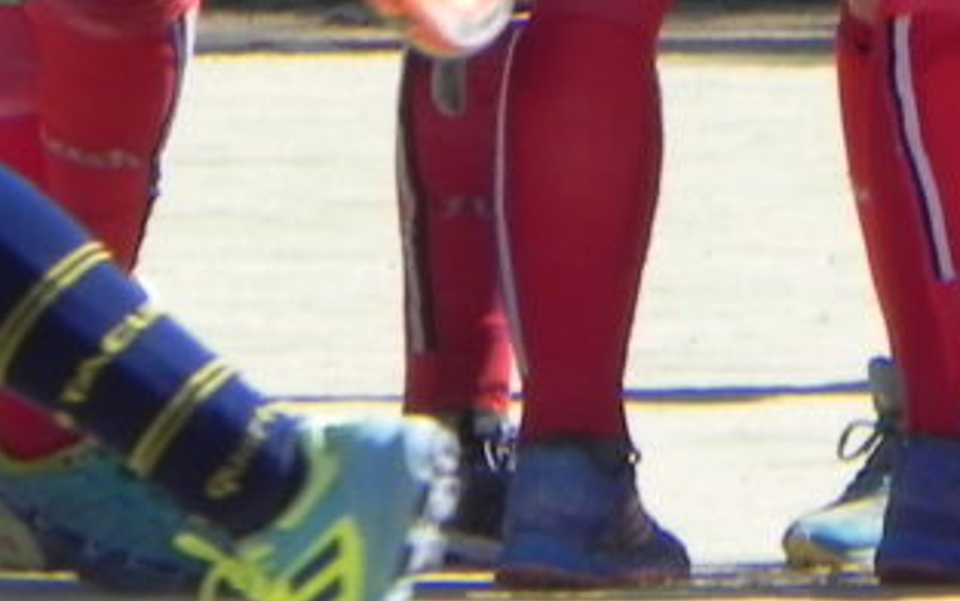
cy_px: -811
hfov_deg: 1.3
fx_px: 43402
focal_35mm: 1658
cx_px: 521
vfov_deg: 0.8
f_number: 6.3
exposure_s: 1/386
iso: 160
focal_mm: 67.2
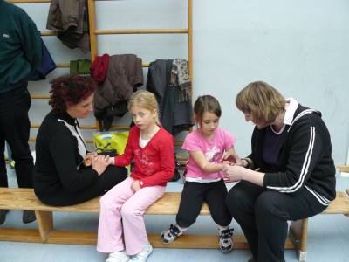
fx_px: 363
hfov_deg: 51.4
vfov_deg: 39.7
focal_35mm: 36
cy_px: 131
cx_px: 174
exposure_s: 1/30
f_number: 2.8
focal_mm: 6
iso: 250
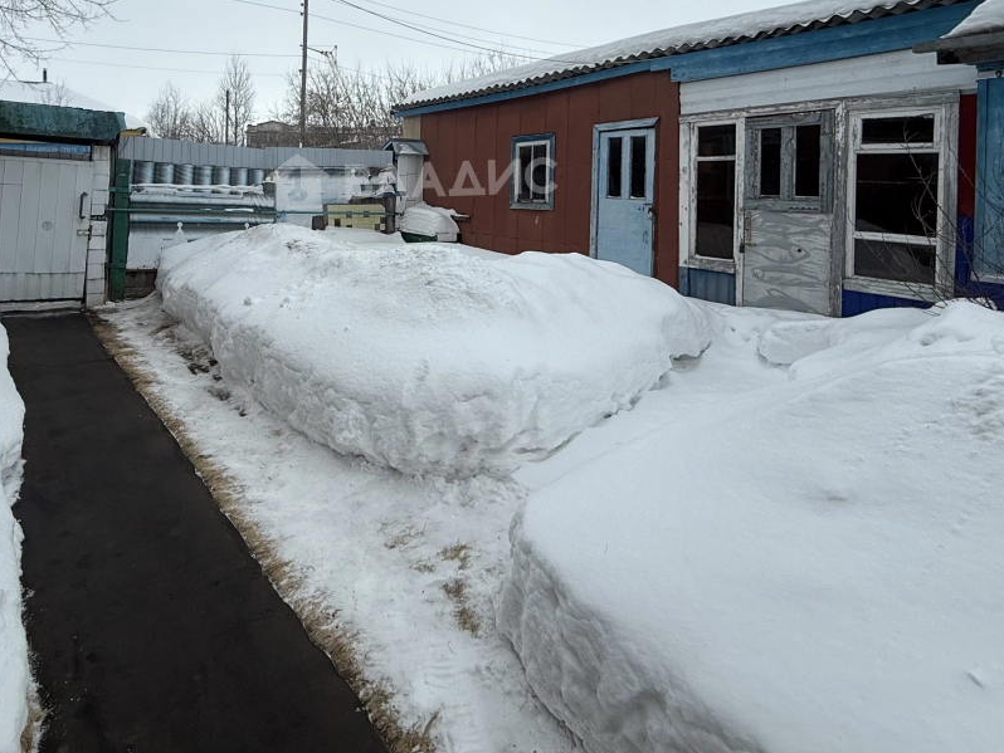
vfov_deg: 57.6
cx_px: 413
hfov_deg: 75.7
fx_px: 638
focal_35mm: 22
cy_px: 177
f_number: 2.2
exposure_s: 1/709
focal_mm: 2.22
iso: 50
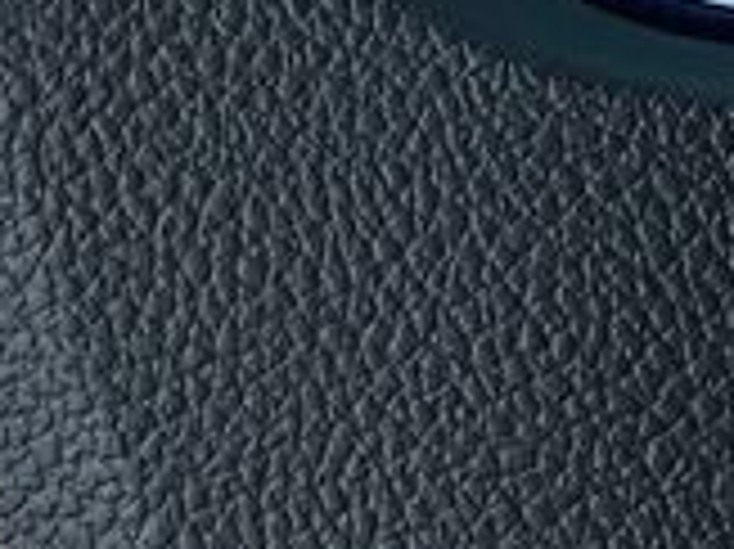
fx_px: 6399
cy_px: 256
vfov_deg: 4.9
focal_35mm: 302
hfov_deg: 6.4
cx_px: -689
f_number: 2.8
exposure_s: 1/368
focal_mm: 9
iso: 32
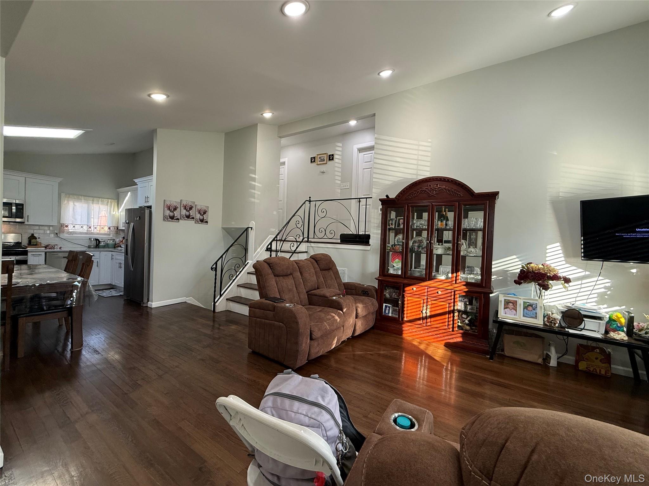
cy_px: 243
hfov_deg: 102.1
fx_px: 262
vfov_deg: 85.7
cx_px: 324
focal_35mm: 14
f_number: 2.2
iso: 200
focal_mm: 2.22
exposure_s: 1/120
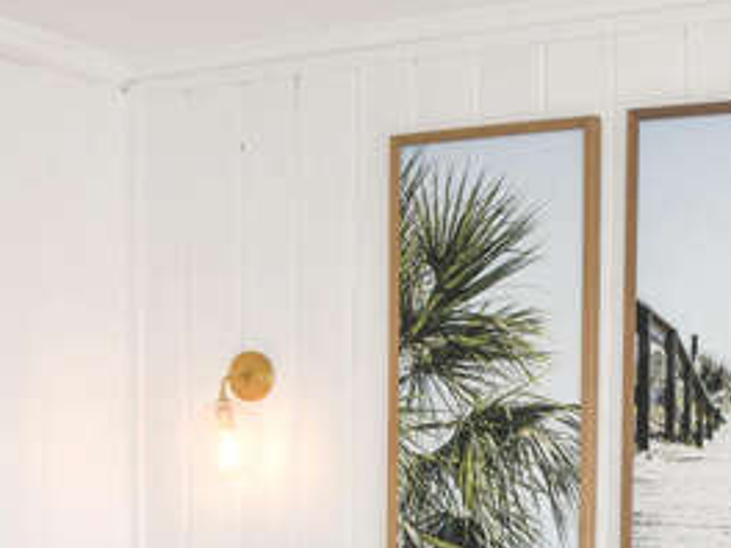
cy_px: 686
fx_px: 1774
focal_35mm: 84
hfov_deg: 23.0
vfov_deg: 16.7
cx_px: 573
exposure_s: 1/60
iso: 100
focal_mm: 20
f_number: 4
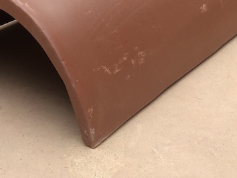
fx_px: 855
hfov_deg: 15.8
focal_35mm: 125
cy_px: 40
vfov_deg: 11.8
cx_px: 106
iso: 16
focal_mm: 6
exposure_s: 1/134
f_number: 2.4
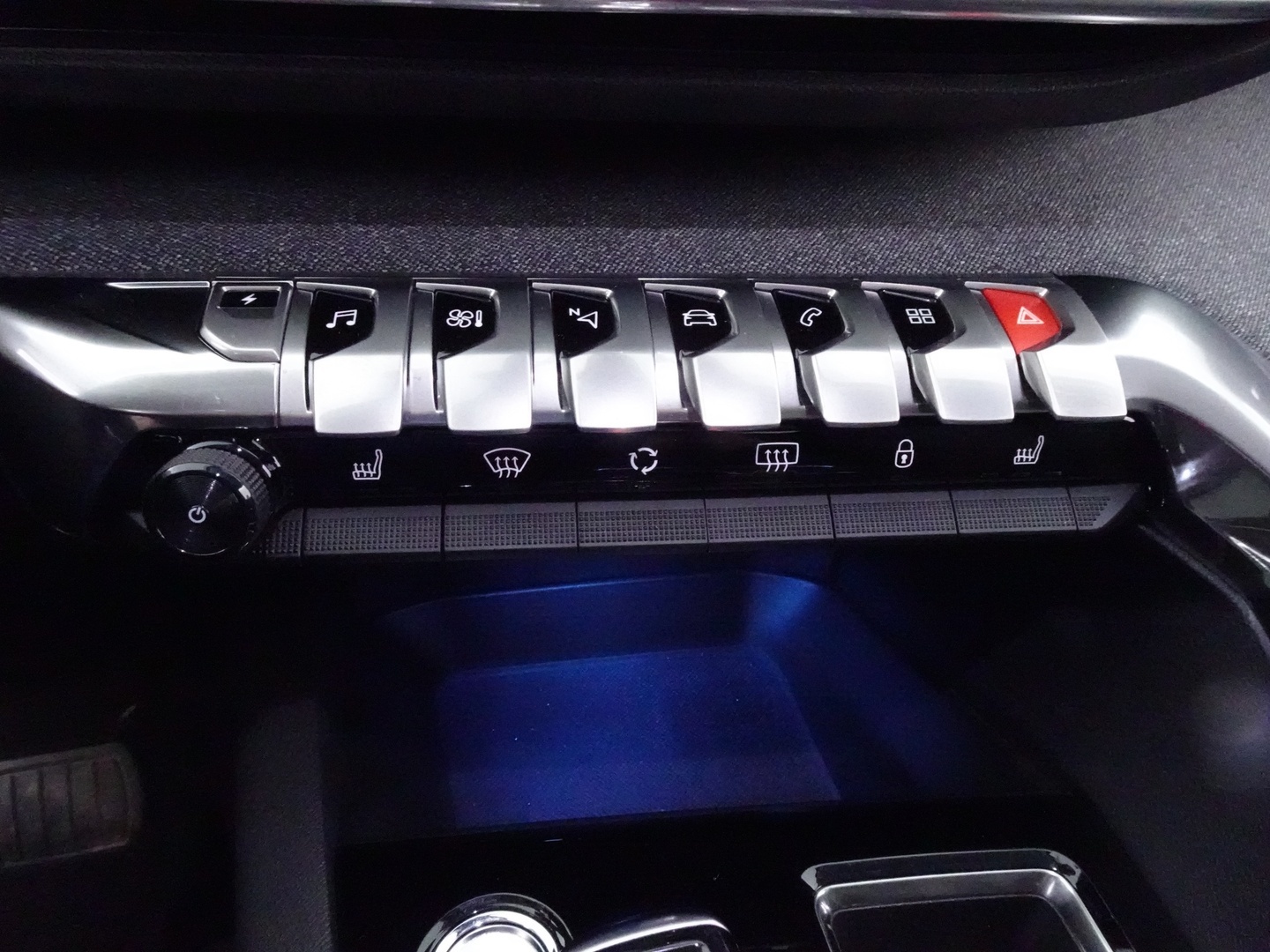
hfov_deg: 71.6
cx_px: 635
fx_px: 881
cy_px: 476
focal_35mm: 24
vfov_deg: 56.8
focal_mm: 4.25
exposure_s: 1/20
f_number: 3.5
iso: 3200
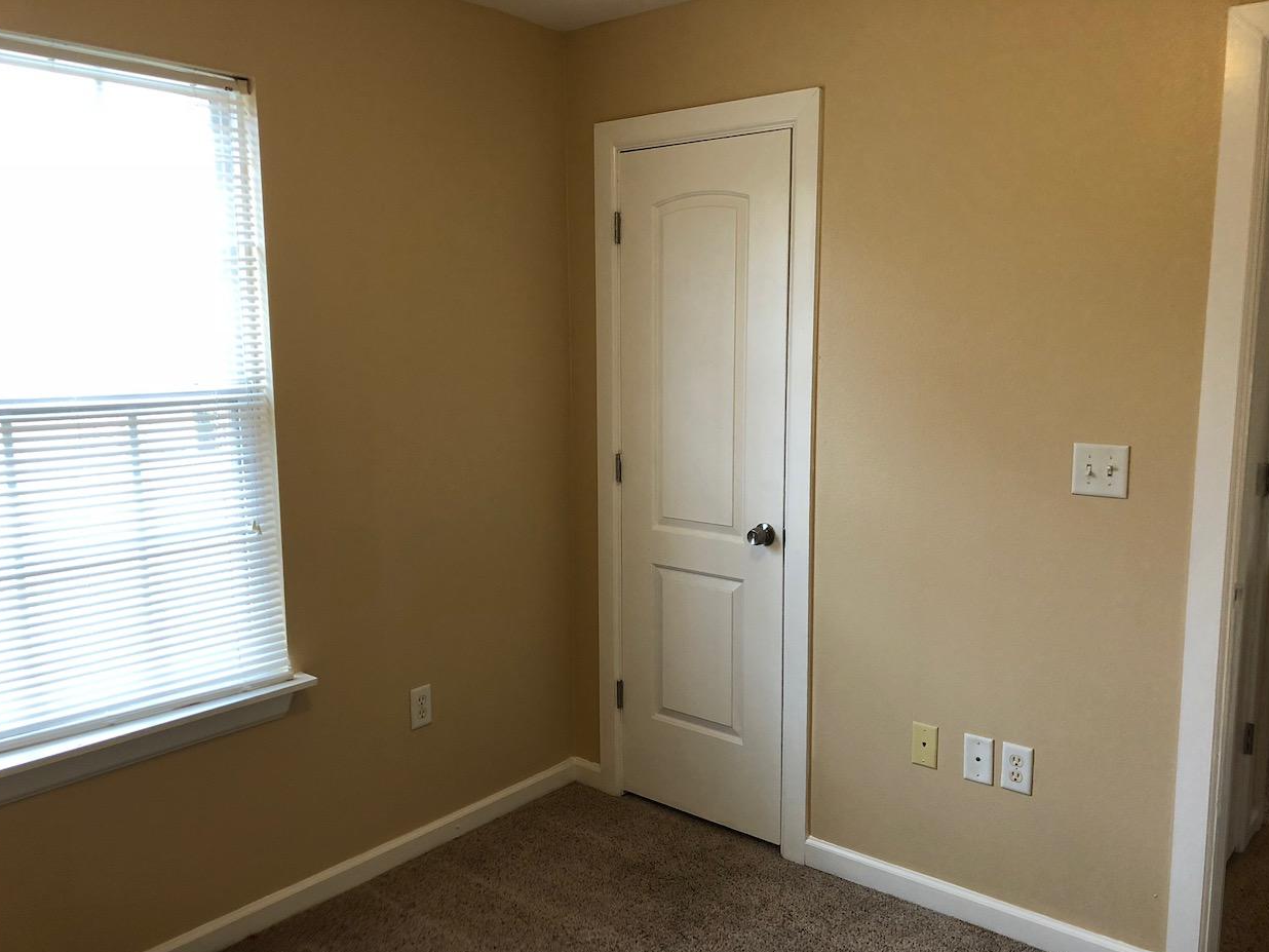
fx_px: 1063
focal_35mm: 29
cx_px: 642
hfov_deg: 61.7
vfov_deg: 48.2
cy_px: 491
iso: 25
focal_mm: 4
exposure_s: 1/30
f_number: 1.8
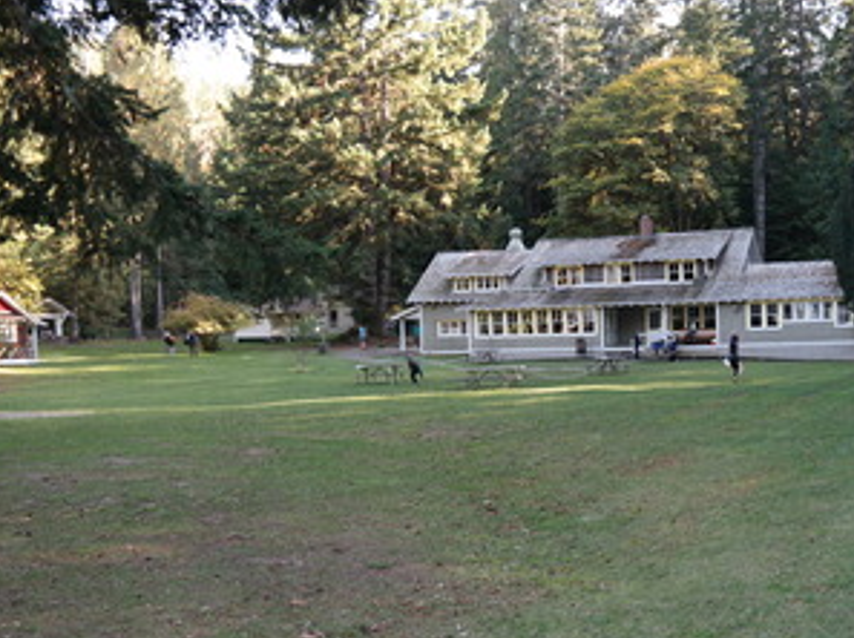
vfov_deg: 30.8
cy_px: 369
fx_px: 1158
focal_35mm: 47
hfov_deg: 39.7
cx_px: 612
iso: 200
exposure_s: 1/60
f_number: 4
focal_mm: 19
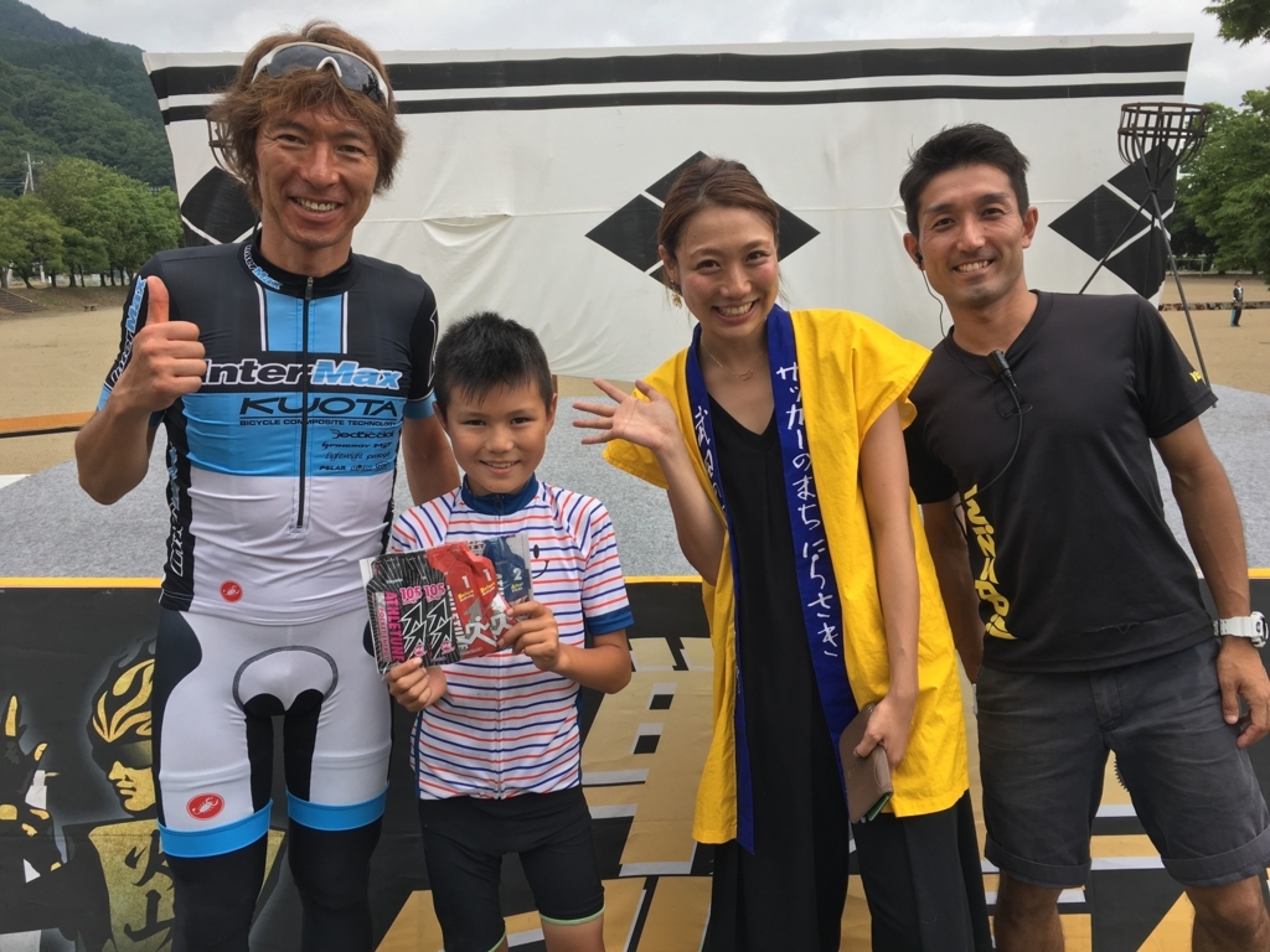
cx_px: 635
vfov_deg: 48.2
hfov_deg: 61.7
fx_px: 1064
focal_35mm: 29
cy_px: 476
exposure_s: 1/340
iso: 25
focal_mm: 4.15
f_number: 2.2
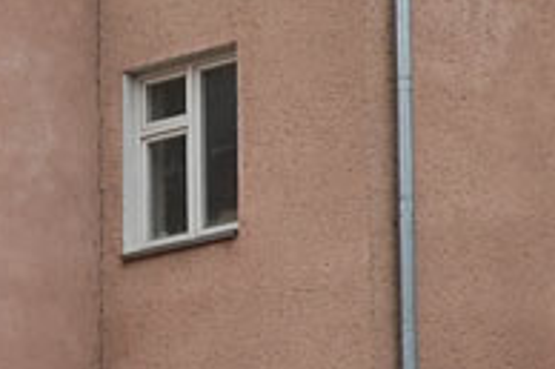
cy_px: 114
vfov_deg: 6.6
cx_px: -20
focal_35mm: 209
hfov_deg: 9.8
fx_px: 3219
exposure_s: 1/60
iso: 100
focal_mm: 18
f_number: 3.5
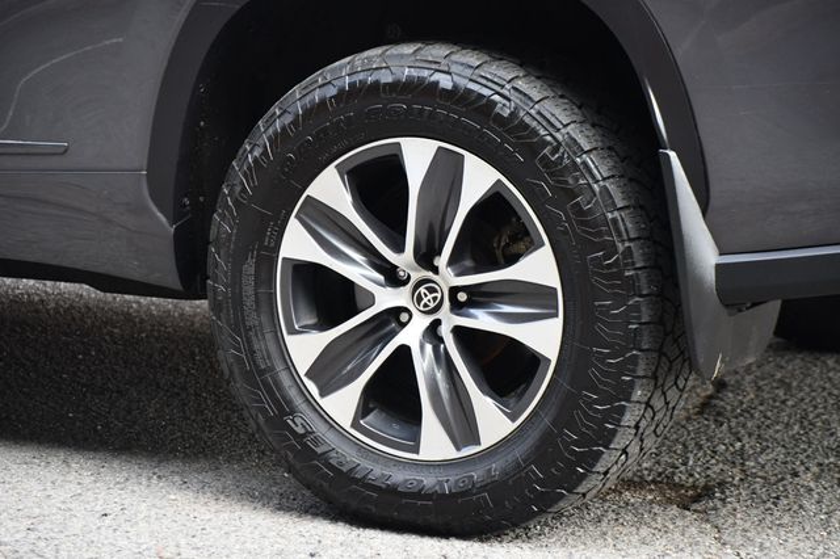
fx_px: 4058
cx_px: 420
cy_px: 280
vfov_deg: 7.9
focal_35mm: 174
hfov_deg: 11.8
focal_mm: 116
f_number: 4.8
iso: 640
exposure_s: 1/250
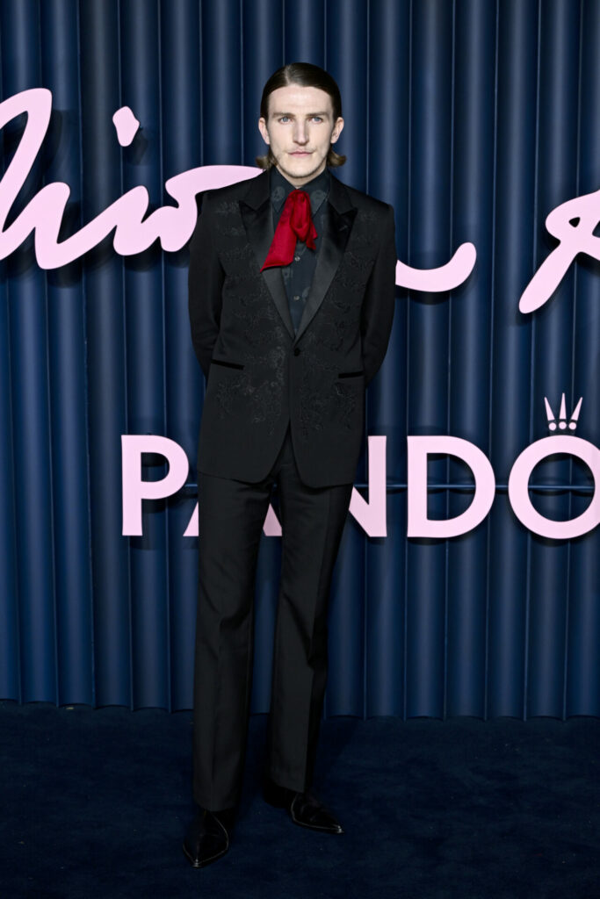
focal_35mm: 70
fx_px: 1749
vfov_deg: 28.8
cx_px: 300
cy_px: 450
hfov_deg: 19.5
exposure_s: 1/400
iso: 1000
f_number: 5
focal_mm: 70
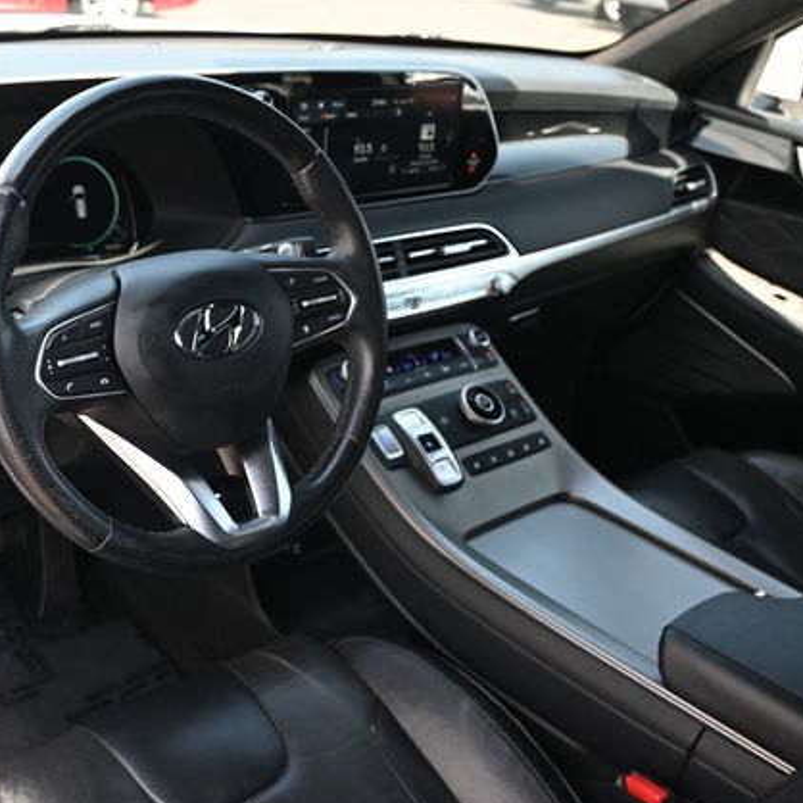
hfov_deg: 41.9
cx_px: 229
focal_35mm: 39
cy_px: 405
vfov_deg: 42.8
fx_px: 1024
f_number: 3.8
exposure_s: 1/125
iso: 400
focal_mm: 20
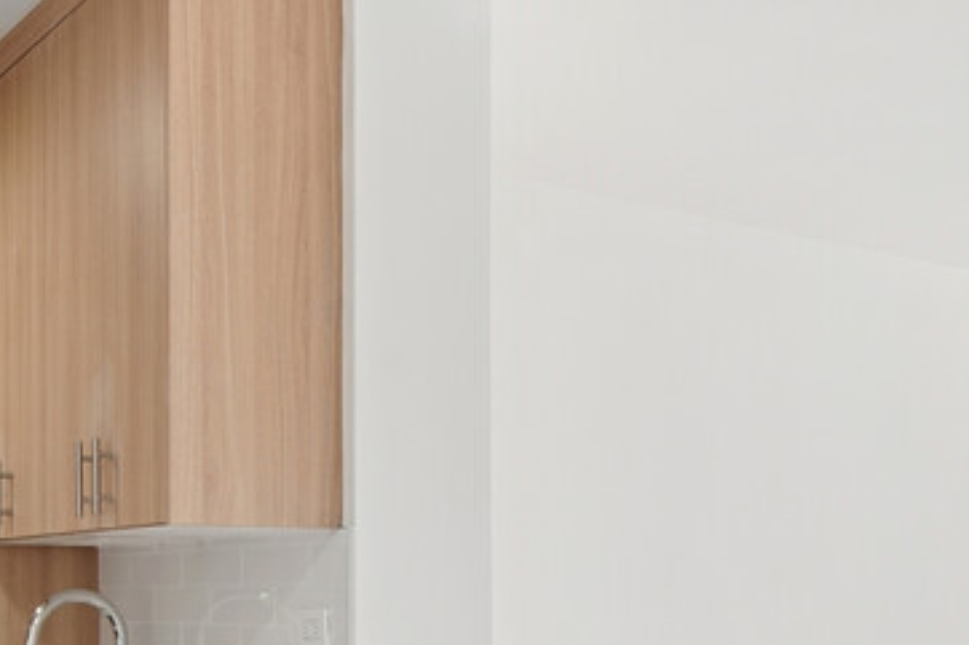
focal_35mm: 58
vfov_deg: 22.8
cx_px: 636
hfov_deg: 34.2
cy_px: 567
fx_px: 1560
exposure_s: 1/2
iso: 100
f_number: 11
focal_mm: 14
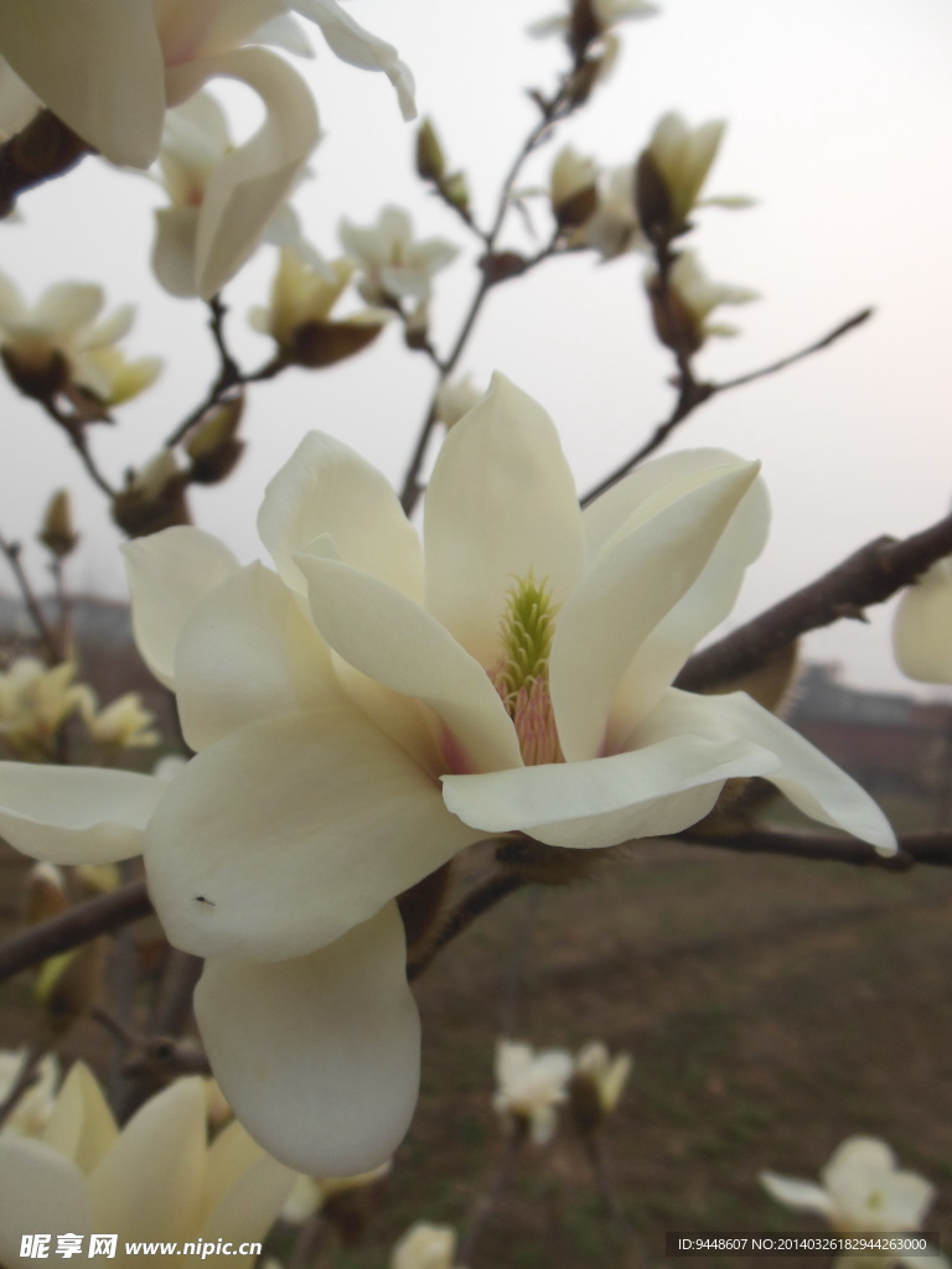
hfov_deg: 54.9
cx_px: 476
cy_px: 634
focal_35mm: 25
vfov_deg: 69.4
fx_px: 917
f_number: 3.2
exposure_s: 1/500
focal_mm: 4.5
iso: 125
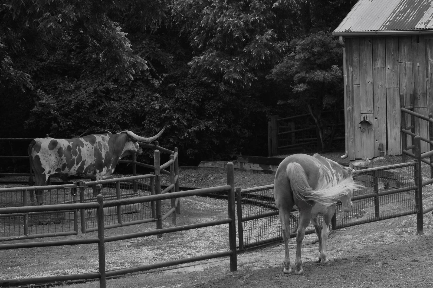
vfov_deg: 13.0
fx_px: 1261
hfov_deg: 19.5
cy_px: 144
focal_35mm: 105
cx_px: 216
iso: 400
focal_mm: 70
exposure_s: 1/200
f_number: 10
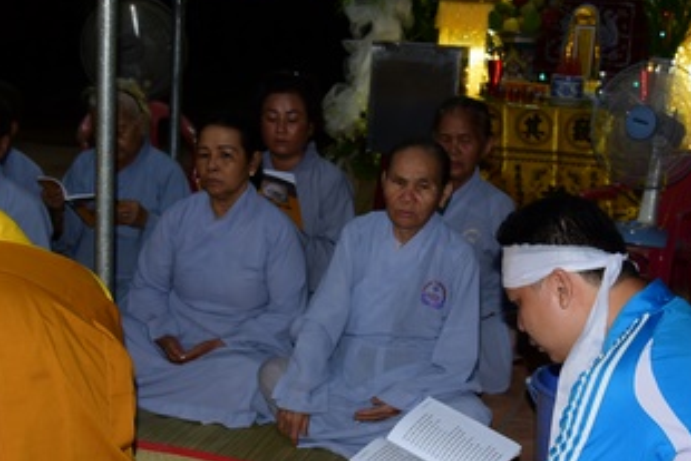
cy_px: 272
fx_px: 1210
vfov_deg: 21.6
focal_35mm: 63
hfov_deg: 31.8
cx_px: 392
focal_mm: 30
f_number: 4
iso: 320
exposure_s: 1/60
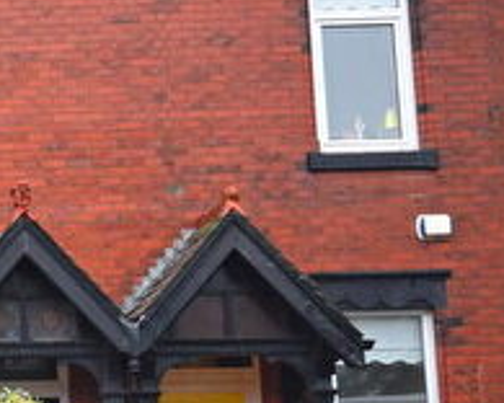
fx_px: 1507
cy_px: 314
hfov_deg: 16.8
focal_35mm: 101
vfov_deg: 15.2
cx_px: -302
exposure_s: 1/80
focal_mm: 20
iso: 400
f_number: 5.6
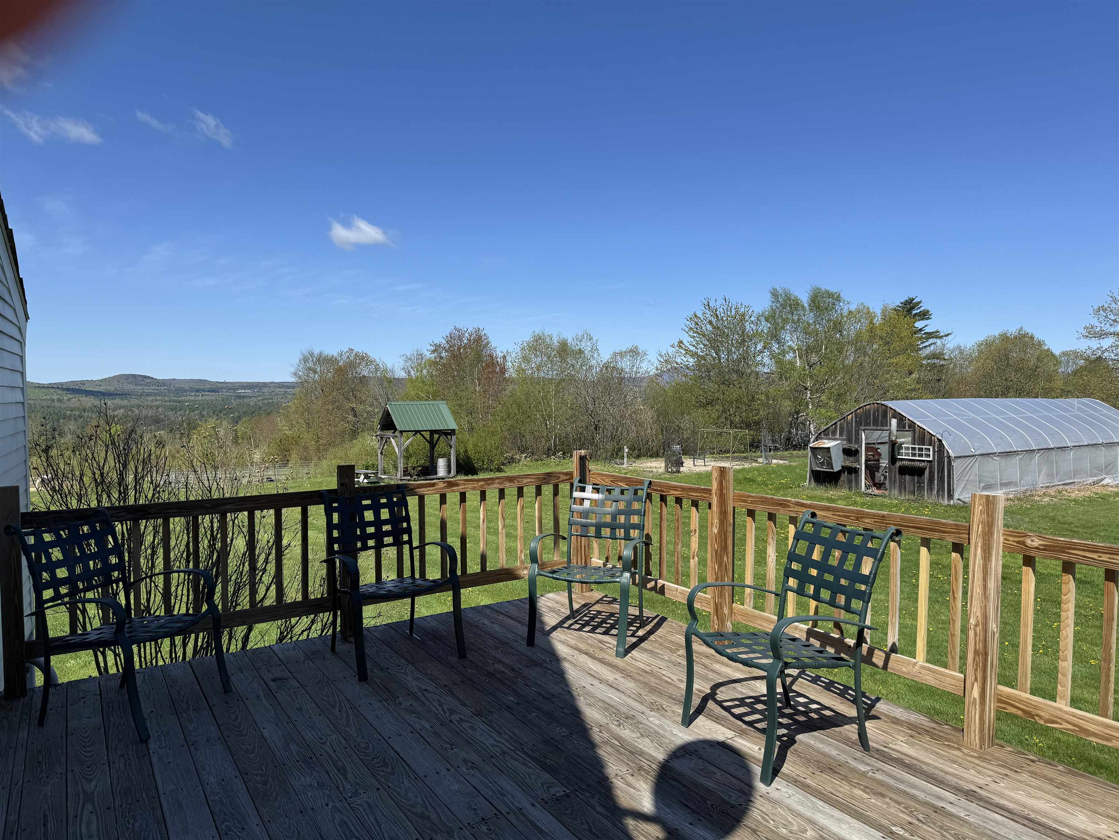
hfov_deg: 71.6
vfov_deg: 56.8
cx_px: 560
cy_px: 420
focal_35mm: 24
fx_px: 776
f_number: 1.78
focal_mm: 6.76
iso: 80
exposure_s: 1/4950
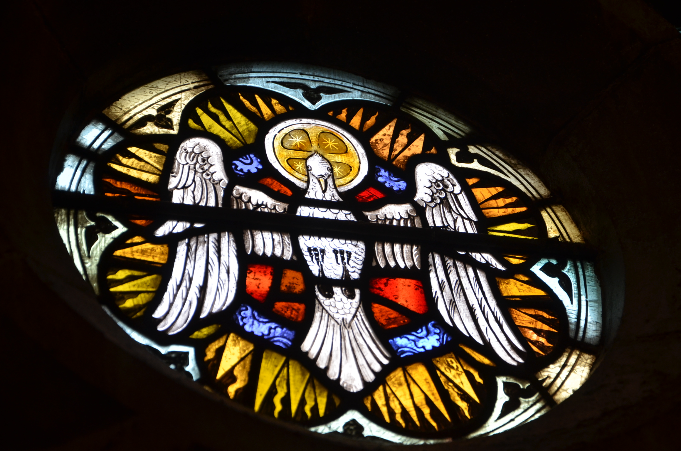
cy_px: 214
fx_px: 2256
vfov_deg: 11.4
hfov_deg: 17.2
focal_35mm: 120
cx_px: 354
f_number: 5.3
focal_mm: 75
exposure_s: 1/80
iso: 400
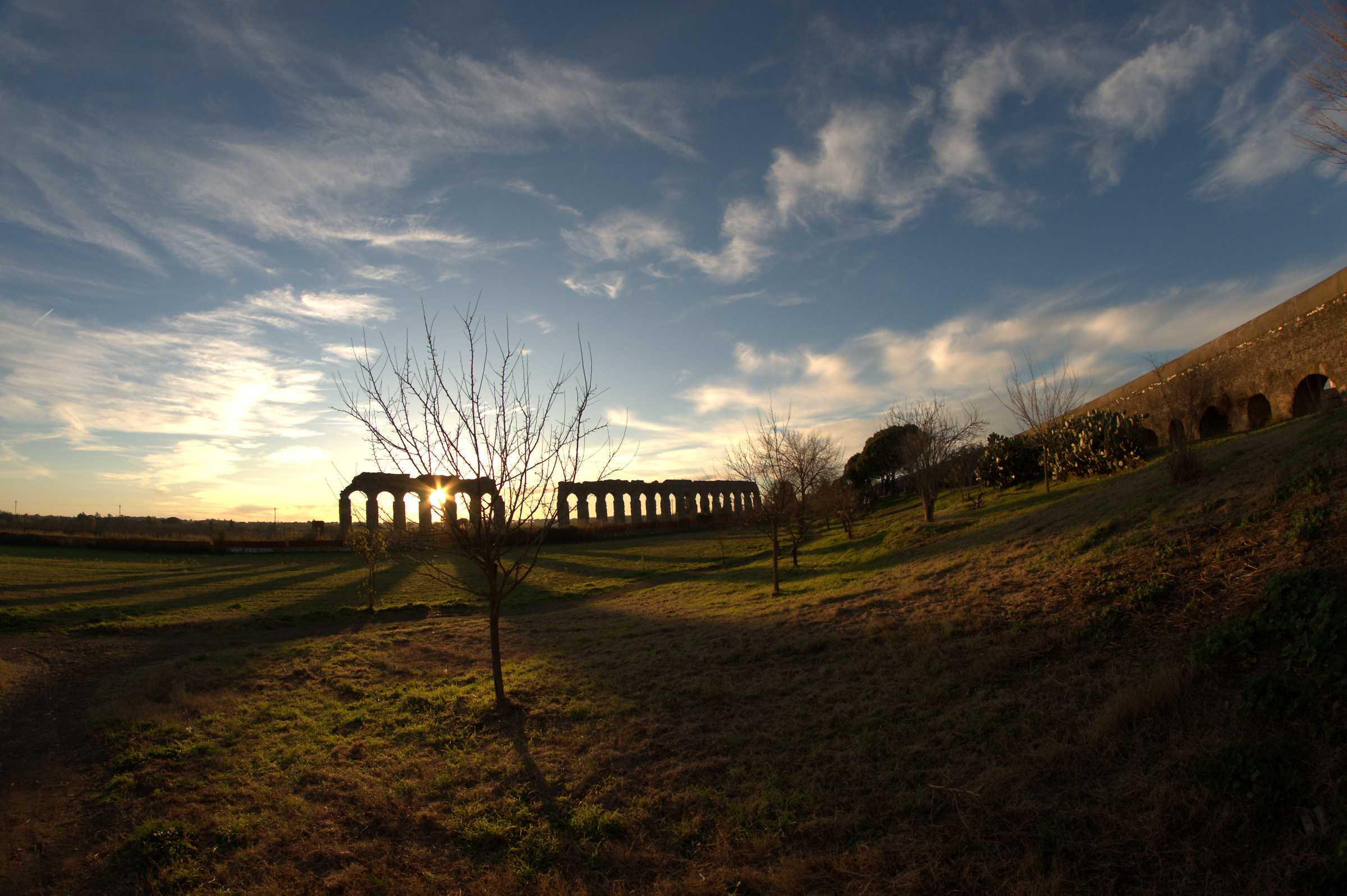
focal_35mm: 12
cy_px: 448
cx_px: 674
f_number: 9
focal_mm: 8
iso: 200
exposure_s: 1/200
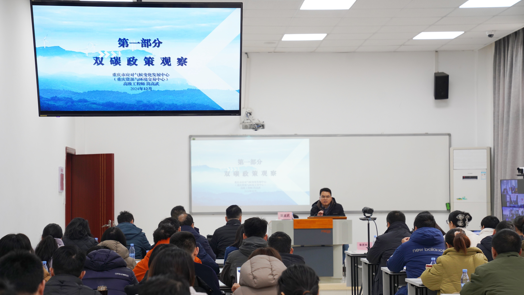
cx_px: 263
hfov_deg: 28.6
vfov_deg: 16.3
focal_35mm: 74
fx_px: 1028
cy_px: 172
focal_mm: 70
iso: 800
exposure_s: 1/80
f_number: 4.5
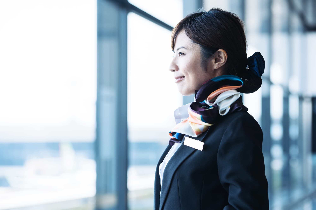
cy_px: 105
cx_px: 158
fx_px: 966
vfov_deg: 12.5
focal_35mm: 110
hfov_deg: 18.6
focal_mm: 110
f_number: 4
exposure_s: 1/250
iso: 160
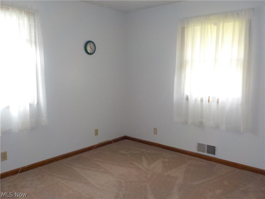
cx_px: 132
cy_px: 100
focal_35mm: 30
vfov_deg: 46.8
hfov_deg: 60.0
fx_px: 230
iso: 360
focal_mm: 4.1
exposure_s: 1/30
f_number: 3.3
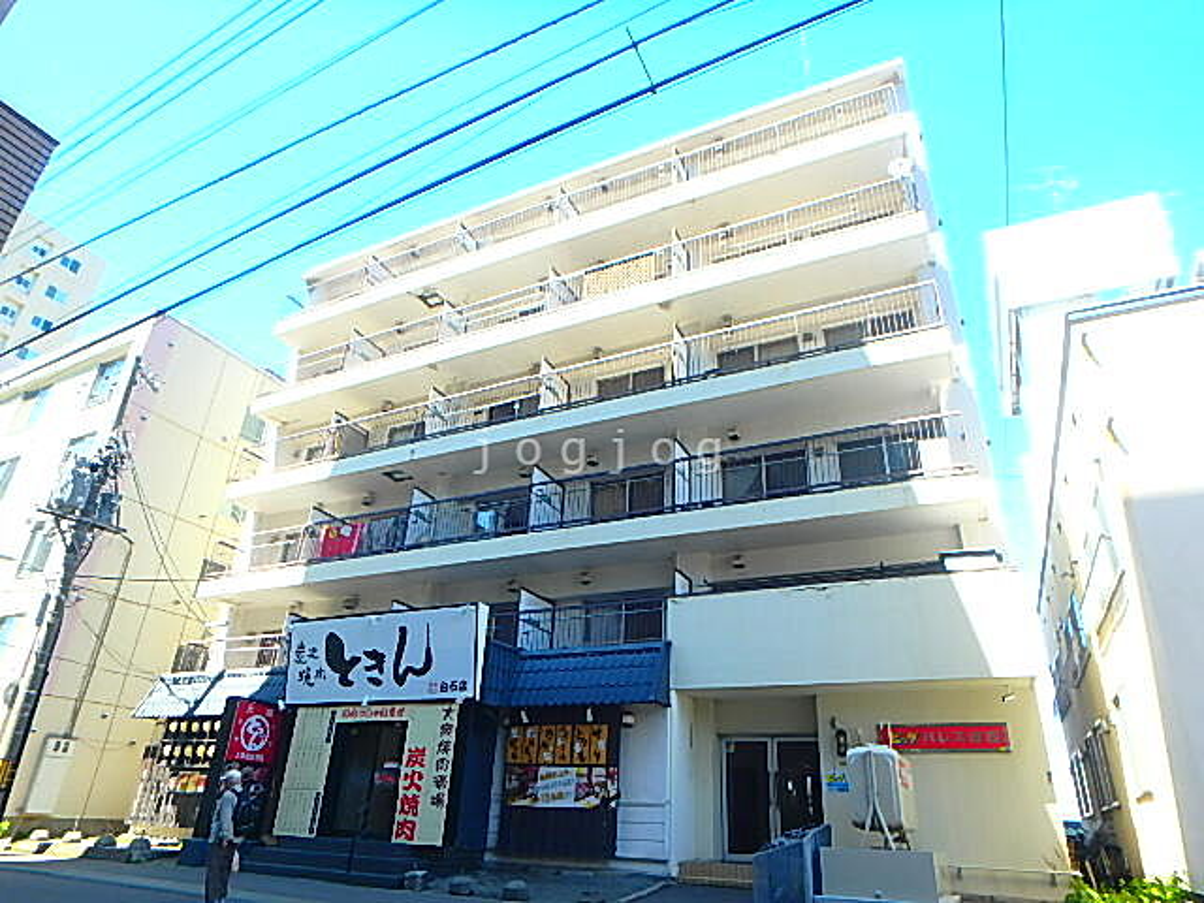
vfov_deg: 63.4
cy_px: 452
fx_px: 730
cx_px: 602
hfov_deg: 79.0
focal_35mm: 21
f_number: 3.5
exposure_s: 1/200
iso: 125
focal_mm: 3.7
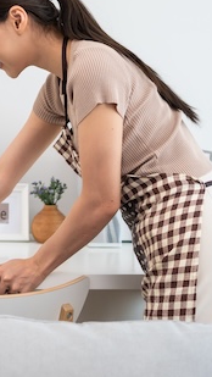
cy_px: 112
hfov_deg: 12.4
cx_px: -63
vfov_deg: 22.3
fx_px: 949
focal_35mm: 95
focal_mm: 35
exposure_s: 1/640
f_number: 2.2
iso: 400
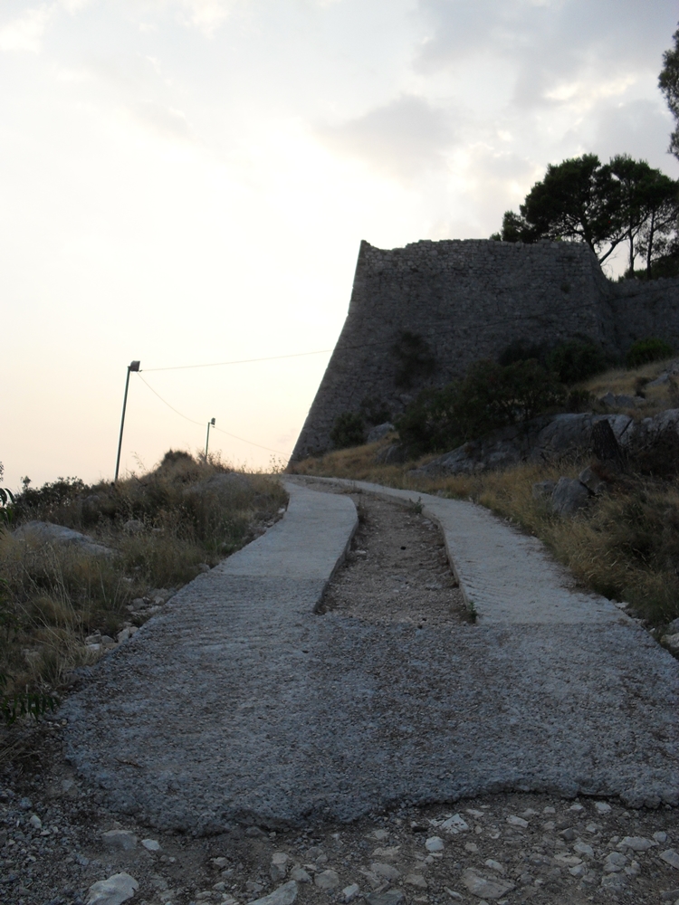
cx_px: 340
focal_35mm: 35
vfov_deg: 52.6
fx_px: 915
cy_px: 452
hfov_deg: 40.7
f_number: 3.2
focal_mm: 6.3
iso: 100
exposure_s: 1/250
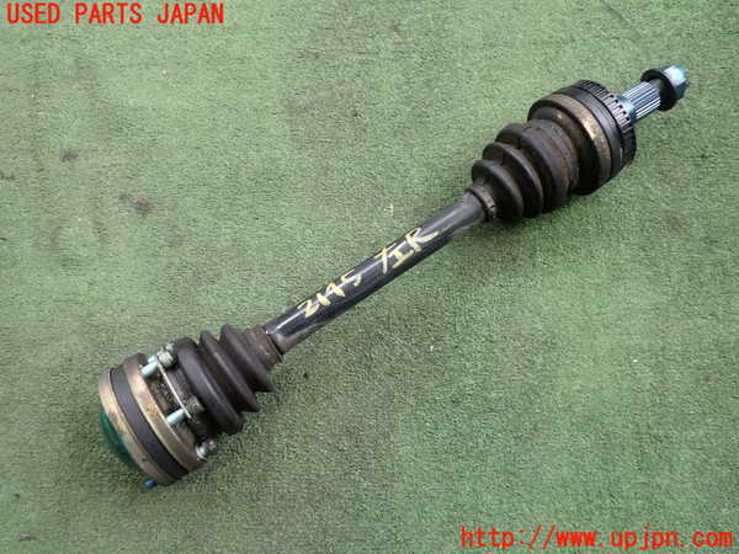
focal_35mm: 30
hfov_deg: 60.0
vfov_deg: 46.8
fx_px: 640
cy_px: 277
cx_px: 370
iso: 200
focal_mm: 5.4
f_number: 2.3
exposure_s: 1/60
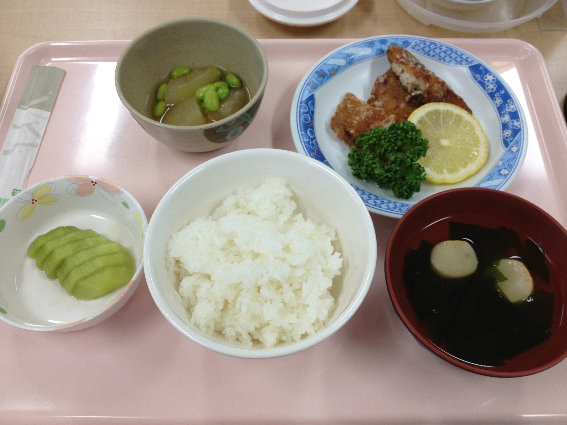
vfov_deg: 40.7
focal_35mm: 35
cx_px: 284
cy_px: 212
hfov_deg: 52.6
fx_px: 573
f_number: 2.4
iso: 80
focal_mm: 4.28
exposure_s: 1/60
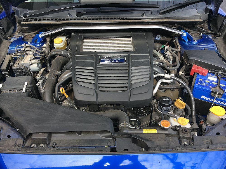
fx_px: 189
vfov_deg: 48.2
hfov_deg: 61.7
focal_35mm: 29
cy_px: 84
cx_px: 113
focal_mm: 4.15
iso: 25
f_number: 2.2
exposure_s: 1/432
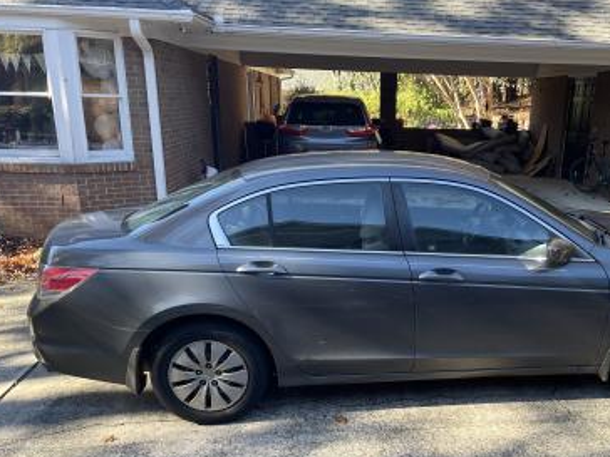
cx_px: 401
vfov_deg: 39.1
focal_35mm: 36
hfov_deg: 50.5
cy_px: 313
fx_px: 634
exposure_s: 1/173
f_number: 1.6
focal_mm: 4.2
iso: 32
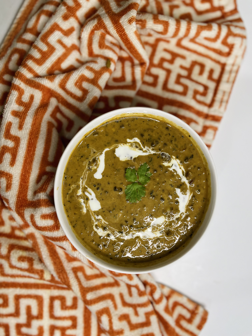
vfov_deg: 67.3
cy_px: 168
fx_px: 252
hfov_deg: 53.1
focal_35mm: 26
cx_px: 126
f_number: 1.6
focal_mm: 4.2
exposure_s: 1/120
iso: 100
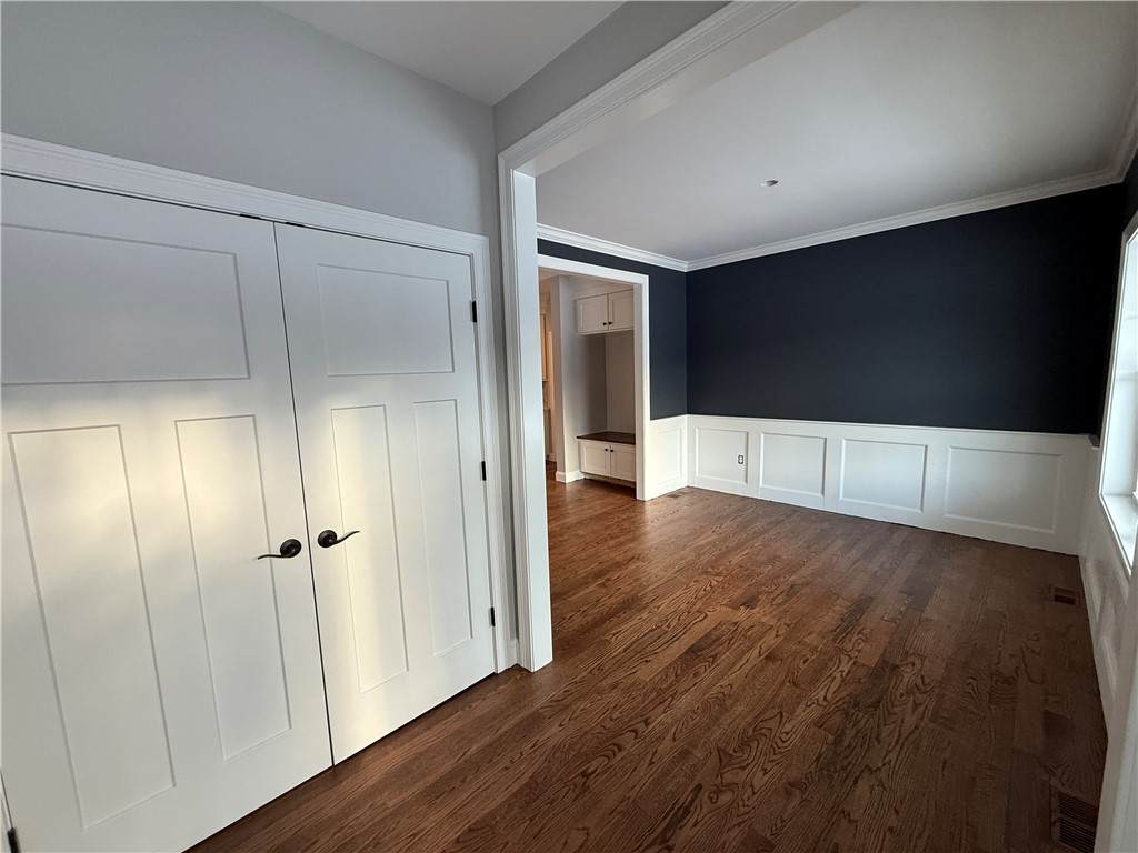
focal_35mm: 14
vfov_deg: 85.7
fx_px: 460
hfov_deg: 102.1
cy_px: 426
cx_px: 569
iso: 160
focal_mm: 2.22
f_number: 2.2
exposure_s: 1/99
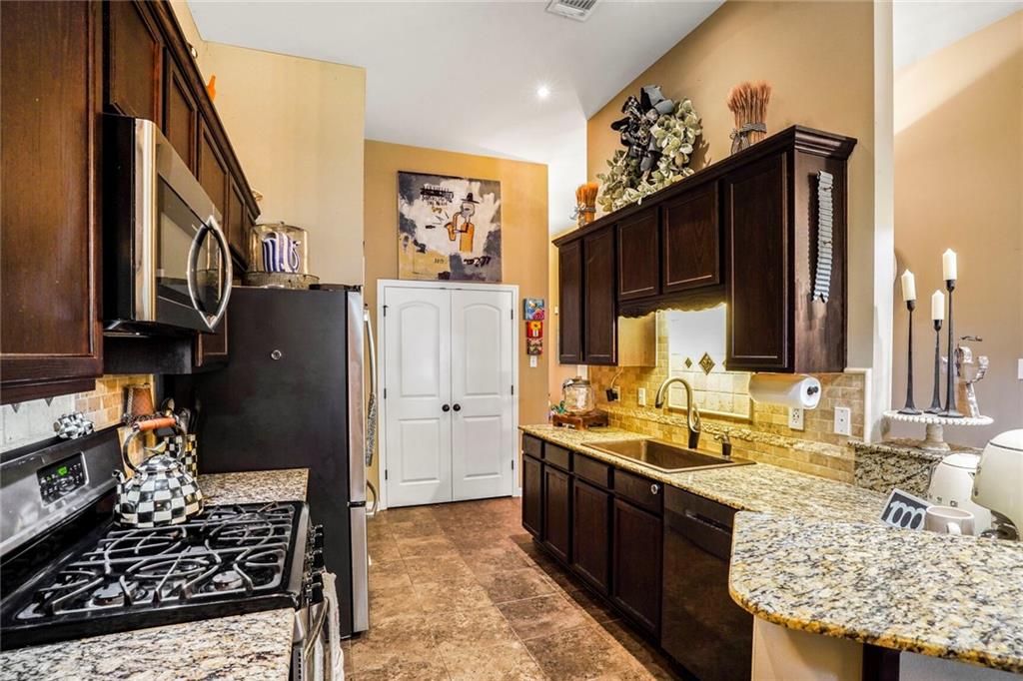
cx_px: 512
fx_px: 483
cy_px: 340
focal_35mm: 17
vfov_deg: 70.4
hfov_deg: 93.3
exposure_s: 1/2
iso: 800
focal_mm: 17
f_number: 11
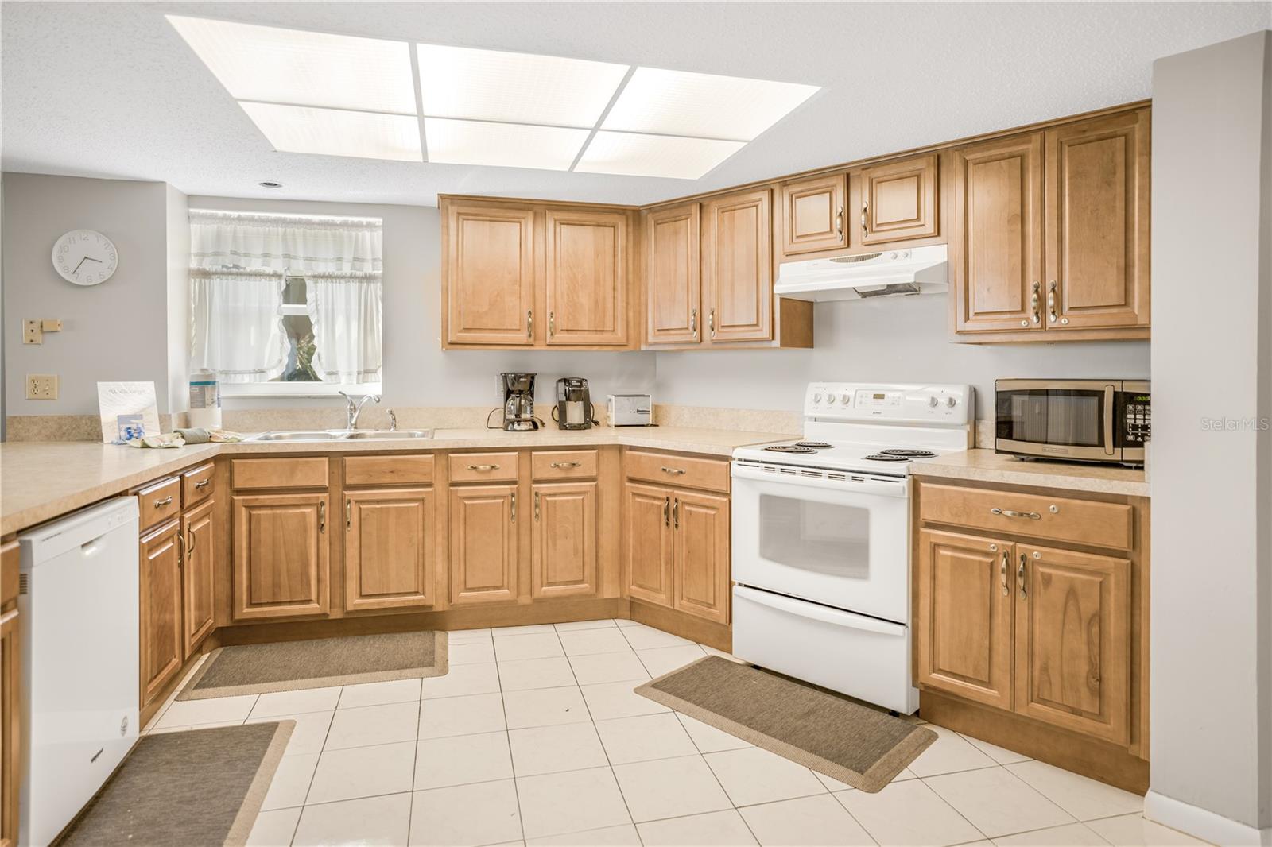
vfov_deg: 61.9
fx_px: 706
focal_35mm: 20
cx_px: 636
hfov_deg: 84.0
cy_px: 424
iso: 125
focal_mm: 20
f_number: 1.8
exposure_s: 1/200
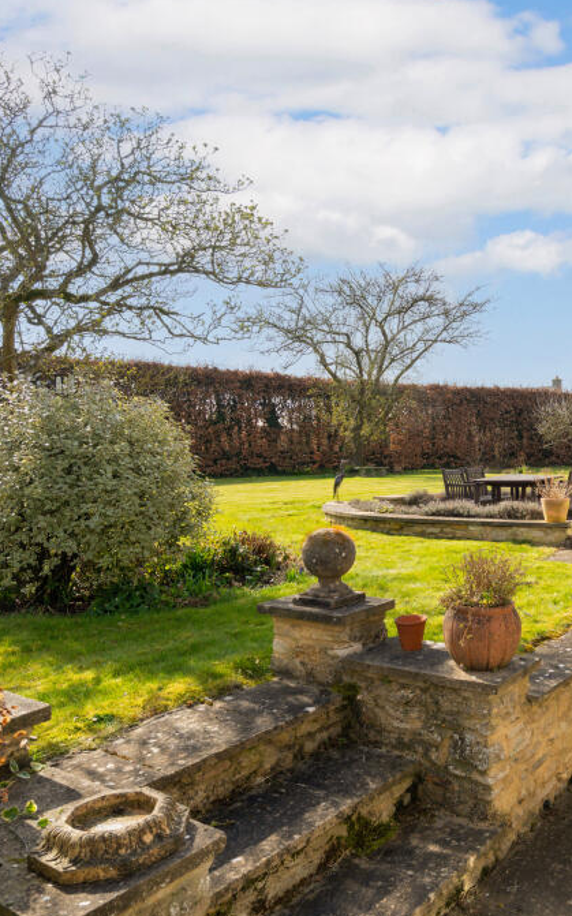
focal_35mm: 28
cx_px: 478
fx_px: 699
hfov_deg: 42.0
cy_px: 462
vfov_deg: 66.5
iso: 320
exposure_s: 1/320
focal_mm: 18
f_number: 8
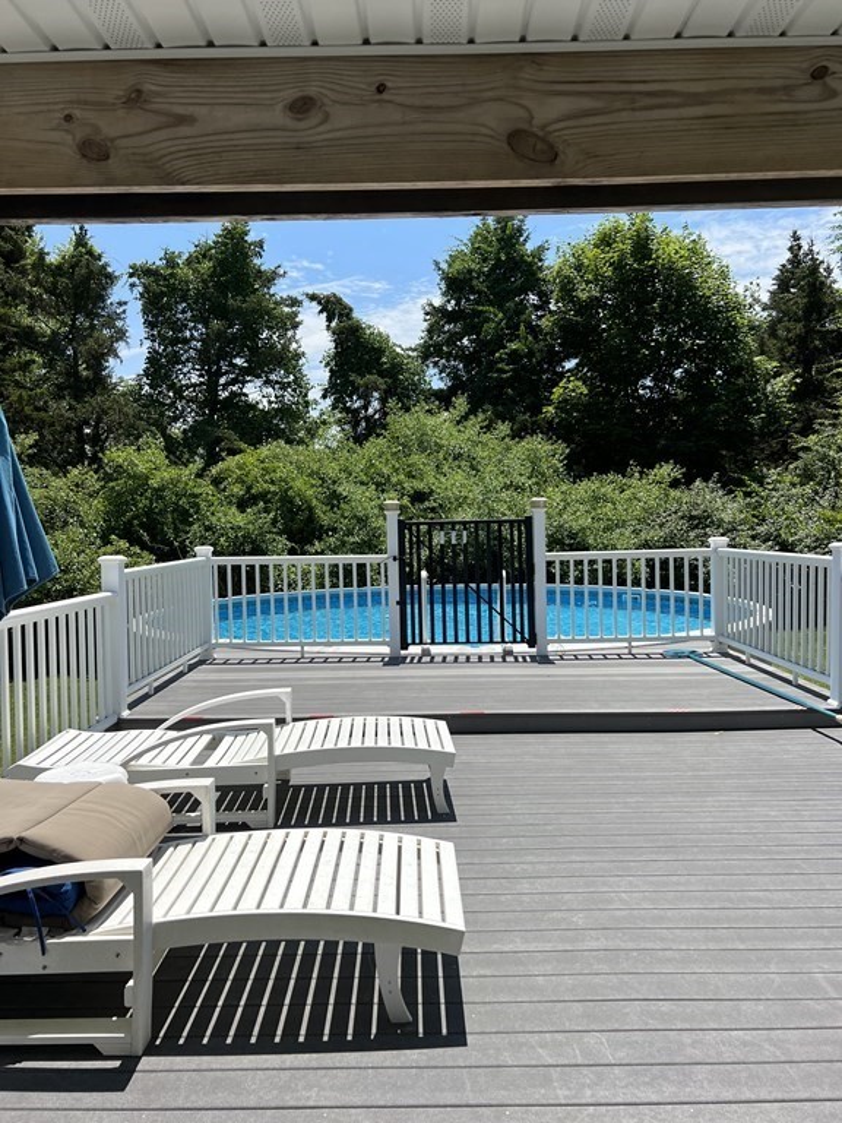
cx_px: 421
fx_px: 843
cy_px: 562
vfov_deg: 67.3
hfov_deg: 53.1
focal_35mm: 26
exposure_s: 1/4444
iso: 50
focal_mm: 5.7
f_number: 1.5
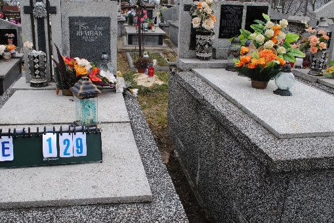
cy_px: 111
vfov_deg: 38.9
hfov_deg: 55.4
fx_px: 315
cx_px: 133
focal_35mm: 34
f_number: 5.6
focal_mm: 18
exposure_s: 1/125
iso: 110
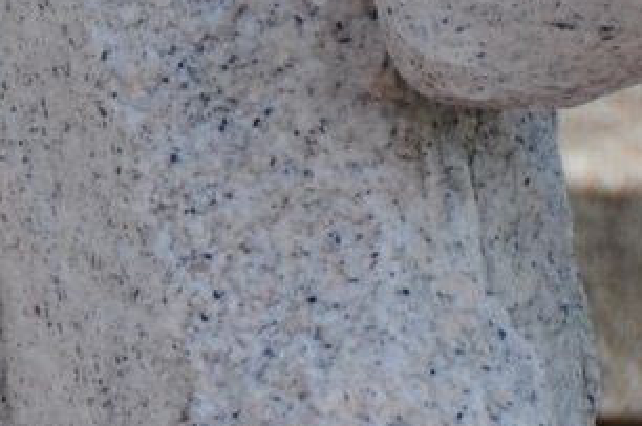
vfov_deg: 1.0
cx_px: -1192
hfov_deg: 1.5
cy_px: -231
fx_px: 24304
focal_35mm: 1365
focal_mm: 130
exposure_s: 1/500
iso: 200
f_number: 7.1
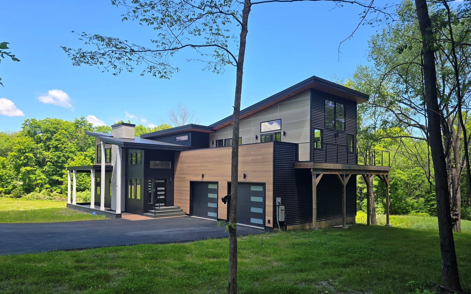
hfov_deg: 72.5
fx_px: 321
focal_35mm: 25
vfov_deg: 49.0
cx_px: 233
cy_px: 173
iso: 12
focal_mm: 6.3
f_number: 1.7
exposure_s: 1/292
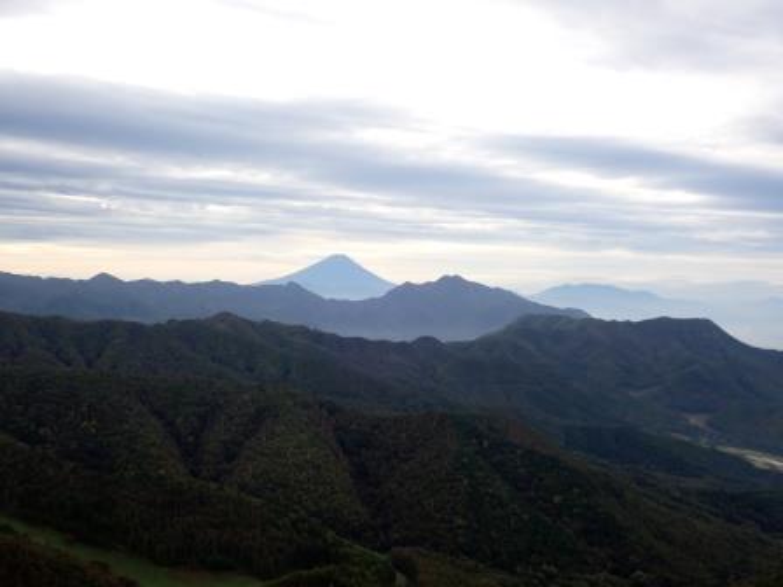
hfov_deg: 42.9
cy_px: 294
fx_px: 995
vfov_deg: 32.9
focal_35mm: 44
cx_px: 392
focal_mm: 7.84
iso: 100
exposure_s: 1/400
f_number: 4
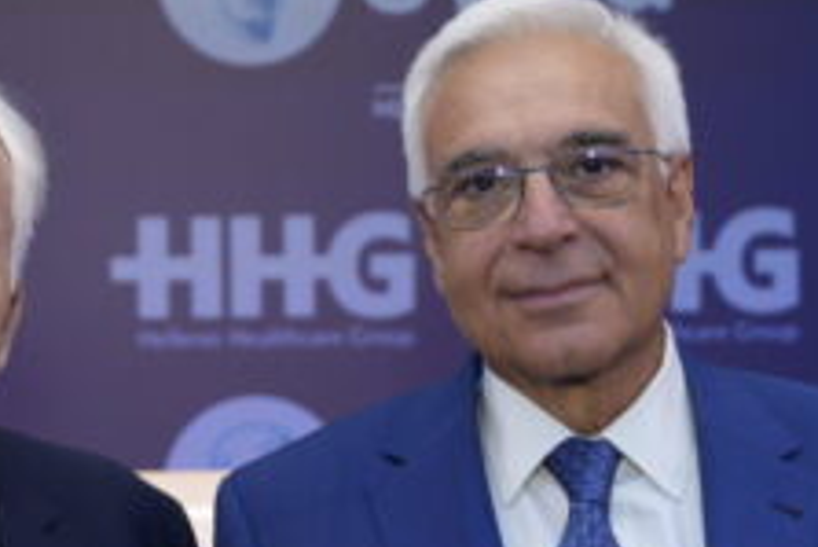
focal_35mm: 101
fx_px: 2296
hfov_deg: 20.0
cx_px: 183
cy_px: 347
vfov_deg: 13.6
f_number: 2.8
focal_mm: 30
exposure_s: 1/160
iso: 640
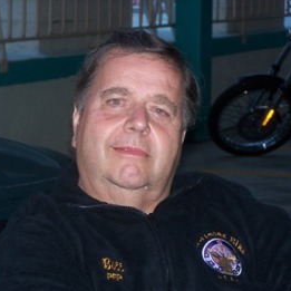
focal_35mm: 152
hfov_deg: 11.5
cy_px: 146
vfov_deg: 11.5
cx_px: 149
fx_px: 1446
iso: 140
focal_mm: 21.2
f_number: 3.2
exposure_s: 1/100
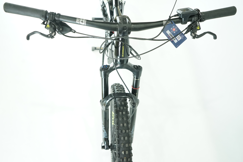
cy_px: 81
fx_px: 189
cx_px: 122
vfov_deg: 46.4
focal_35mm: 28
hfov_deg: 65.5
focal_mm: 28
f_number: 5
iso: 3200
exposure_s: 1/200
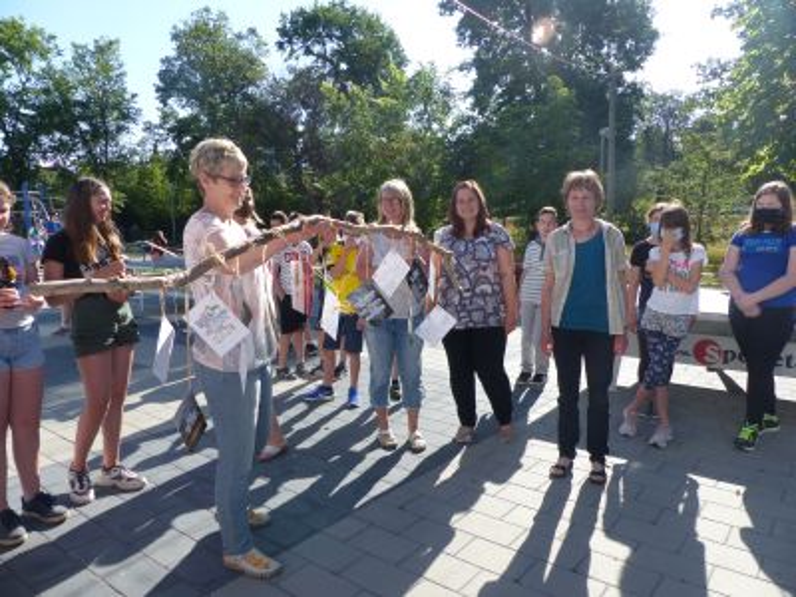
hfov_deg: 69.4
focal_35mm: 25
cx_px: 398
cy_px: 298
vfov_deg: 54.9
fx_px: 575
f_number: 2.8
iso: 100
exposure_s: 1/800
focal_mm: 4.5
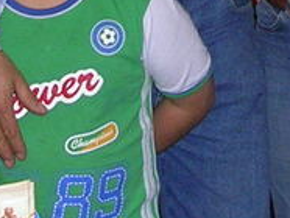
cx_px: 209
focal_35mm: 204
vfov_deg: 7.1
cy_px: -156
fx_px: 1711
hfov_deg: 9.7
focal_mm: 5.8
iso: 85
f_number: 2.8
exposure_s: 1/60.1
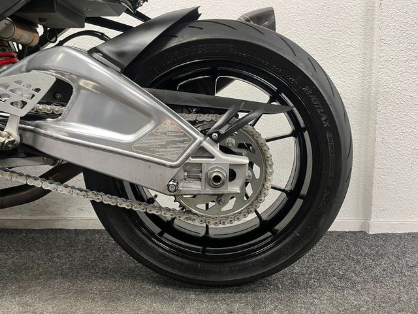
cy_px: 157
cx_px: 209
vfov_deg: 53.1
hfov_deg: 67.3
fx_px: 314
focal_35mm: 26
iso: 250
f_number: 1.6
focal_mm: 5.1
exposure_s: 1/50
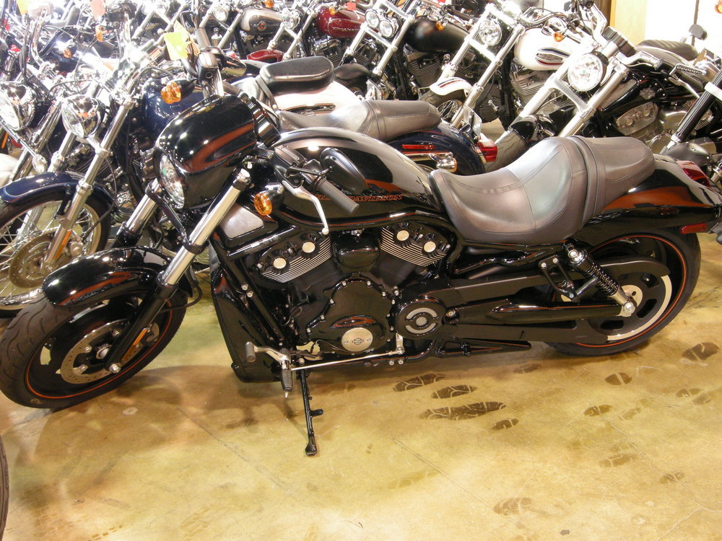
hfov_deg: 46.8
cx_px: 361
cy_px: 270
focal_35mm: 40
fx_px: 834
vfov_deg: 36.0
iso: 200
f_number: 5.7
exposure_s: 1
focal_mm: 8.5
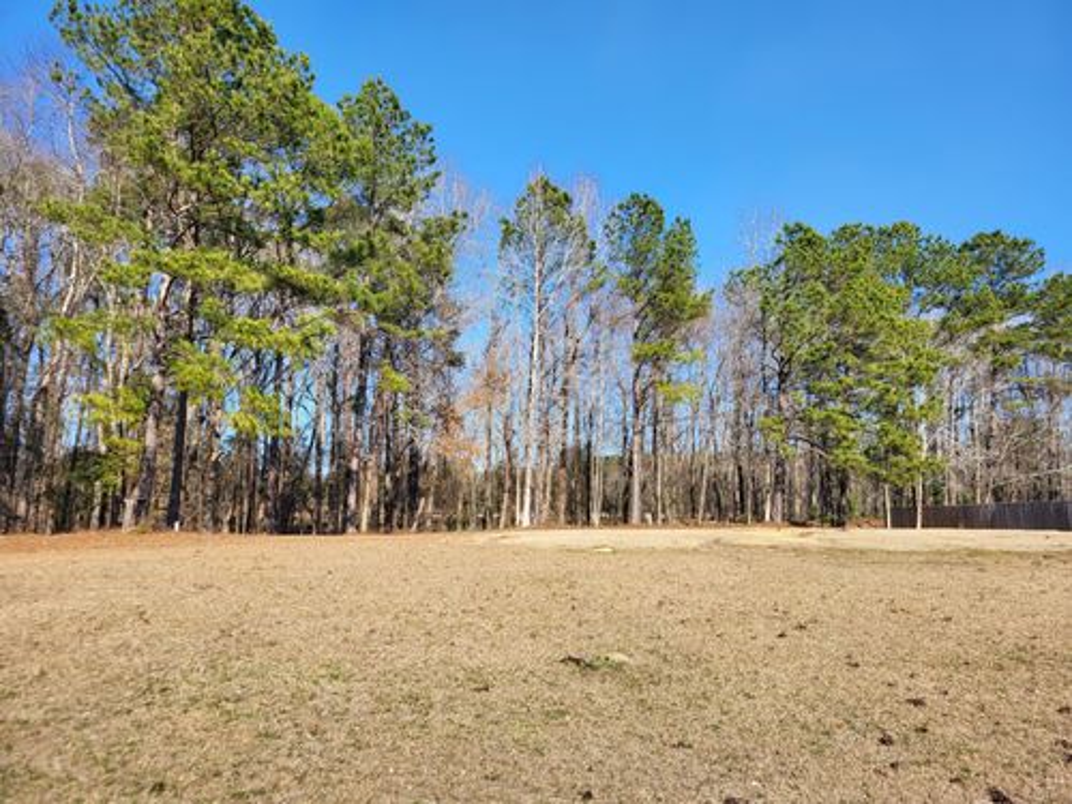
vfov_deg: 53.1
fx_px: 805
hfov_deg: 67.3
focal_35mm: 26
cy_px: 402
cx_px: 536
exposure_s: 1/1576
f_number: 1.8
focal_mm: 5.4
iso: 40
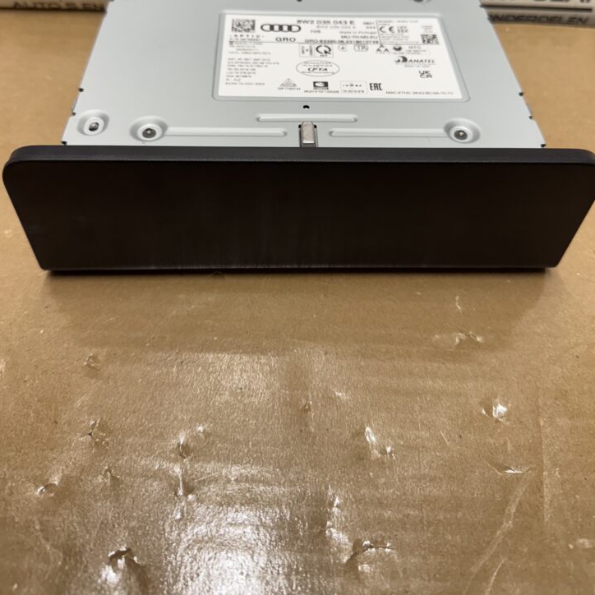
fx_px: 583
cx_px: 305
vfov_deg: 52.6
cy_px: 180
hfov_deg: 54.0
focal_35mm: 30
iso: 125
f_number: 1.78
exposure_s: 1/100
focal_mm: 6.76
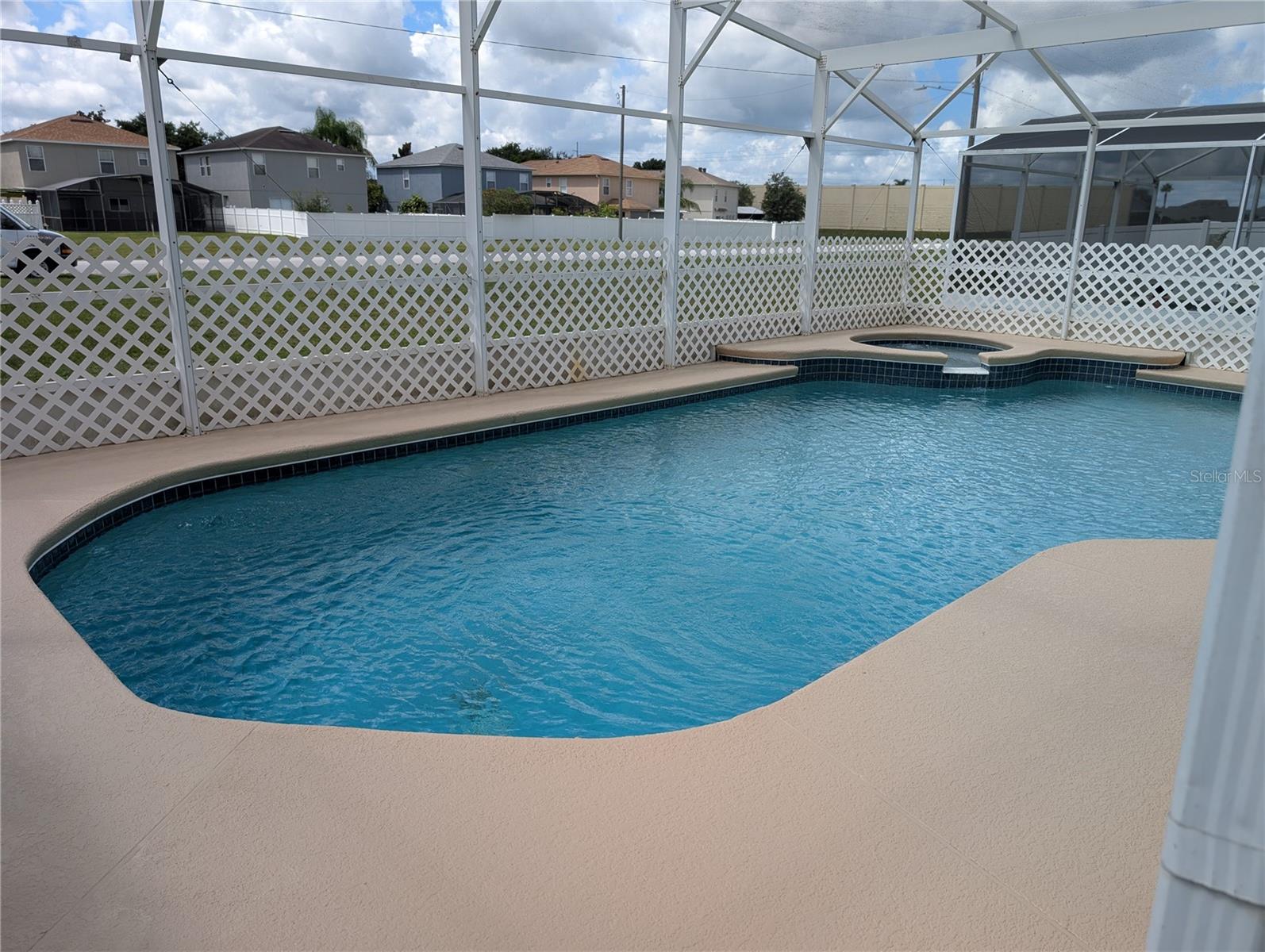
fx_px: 878
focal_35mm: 24
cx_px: 632
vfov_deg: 56.9
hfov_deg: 71.5
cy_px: 476
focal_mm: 6.9
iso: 20
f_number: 1.68
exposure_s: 1/775
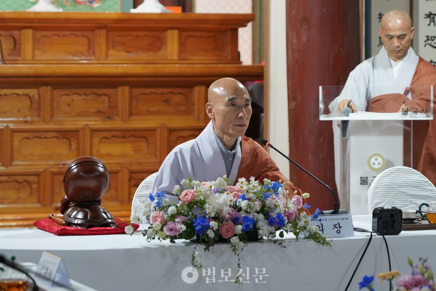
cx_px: 218
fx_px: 1901
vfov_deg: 8.7
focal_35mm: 157
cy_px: 146
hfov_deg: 13.1
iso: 4000
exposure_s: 1/160
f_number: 4
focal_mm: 105
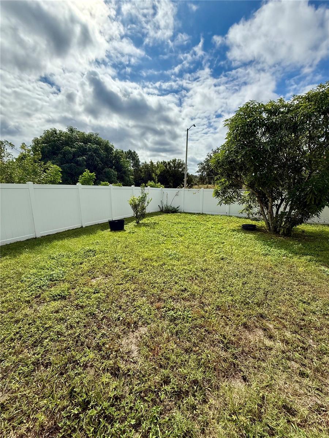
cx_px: 164
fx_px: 177
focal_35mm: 14
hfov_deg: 85.7
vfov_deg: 102.1
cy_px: 219
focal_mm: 2.22
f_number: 2.2
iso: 80
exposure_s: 1/5618
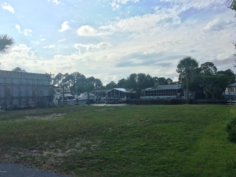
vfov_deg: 48.2
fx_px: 198
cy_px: 88
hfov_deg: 61.7
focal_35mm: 29
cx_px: 118
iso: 25
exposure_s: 1/2079
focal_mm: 4.15
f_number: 2.2
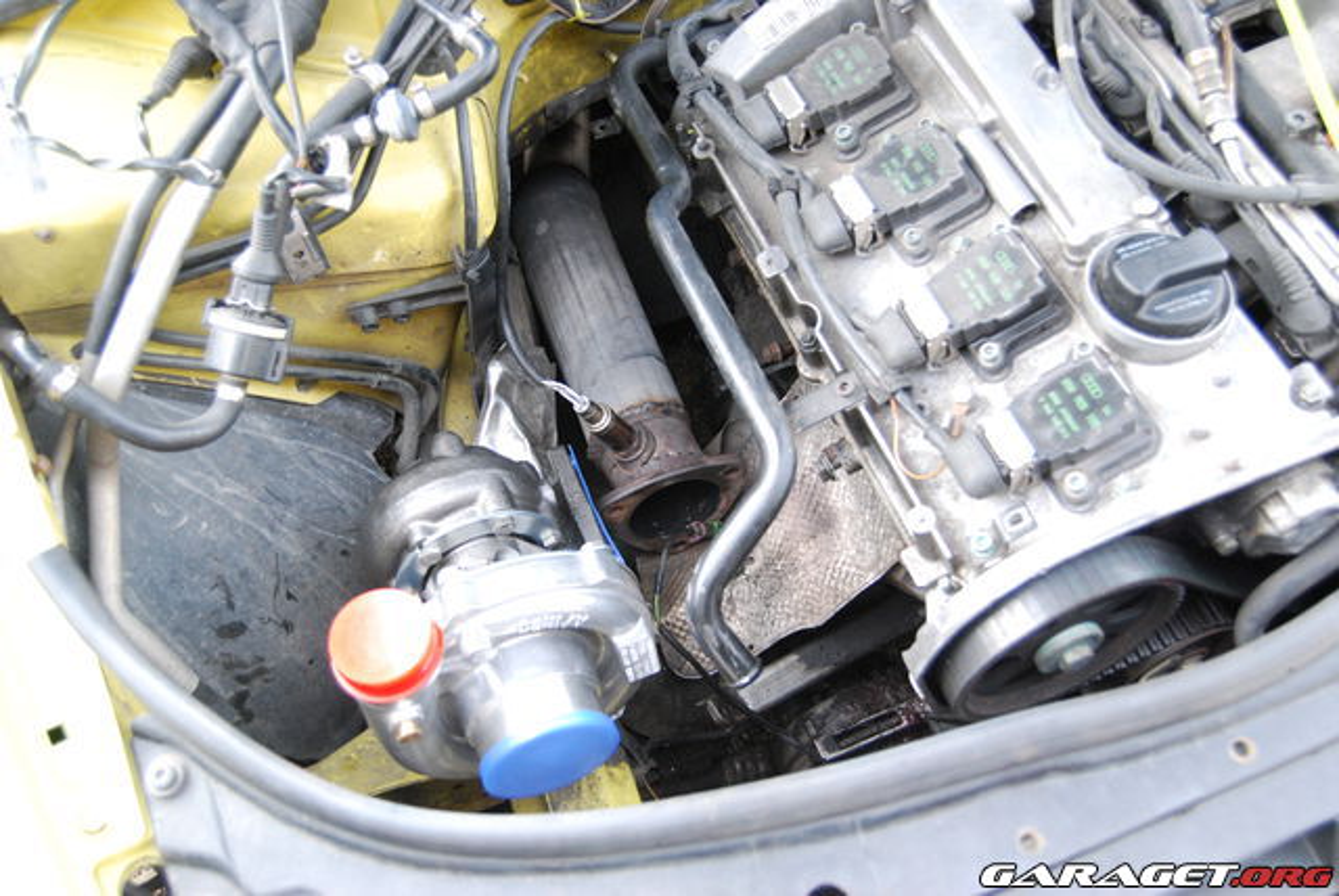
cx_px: 670
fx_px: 1452
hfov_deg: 49.5
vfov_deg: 34.3
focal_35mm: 39
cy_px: 448
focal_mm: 26
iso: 800
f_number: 4
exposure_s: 1/60
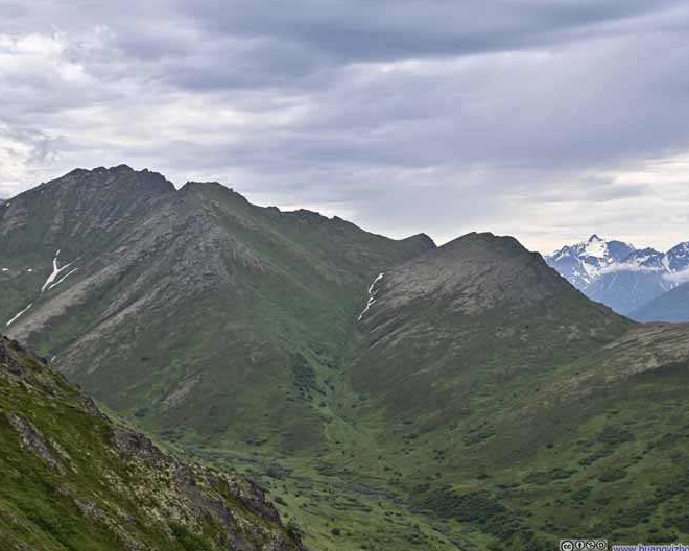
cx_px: 303
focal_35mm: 58
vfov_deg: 26.2
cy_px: 278
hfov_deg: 32.4
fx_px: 1183
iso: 100
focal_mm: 51
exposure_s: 1/640
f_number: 6.3
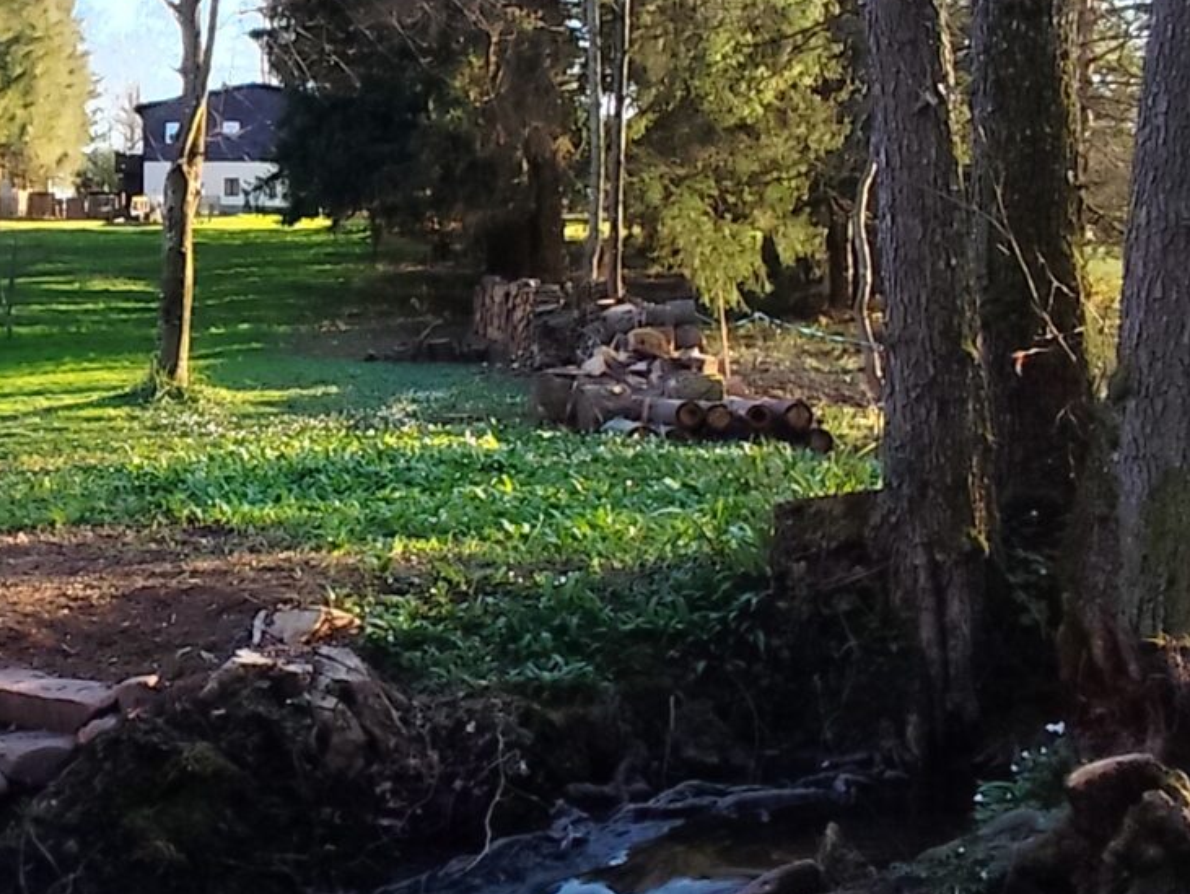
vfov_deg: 26.0
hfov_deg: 32.5
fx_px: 1926
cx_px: 98
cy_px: 318
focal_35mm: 56
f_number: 2.2
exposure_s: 1/399
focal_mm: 1.65
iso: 50
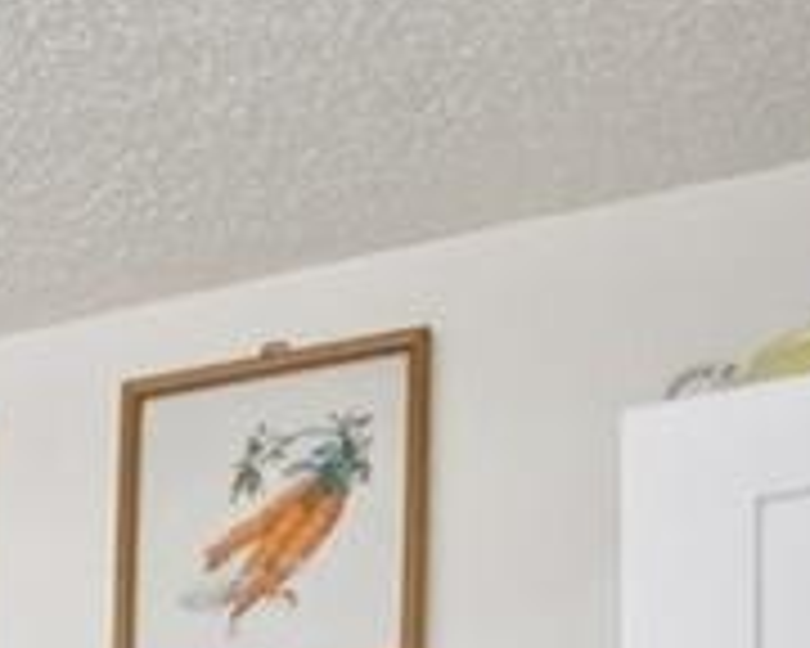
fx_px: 2805
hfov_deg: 12.7
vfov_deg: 11.0
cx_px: -1138
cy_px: 1575
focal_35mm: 117
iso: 400
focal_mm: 14
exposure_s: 1/25
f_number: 8
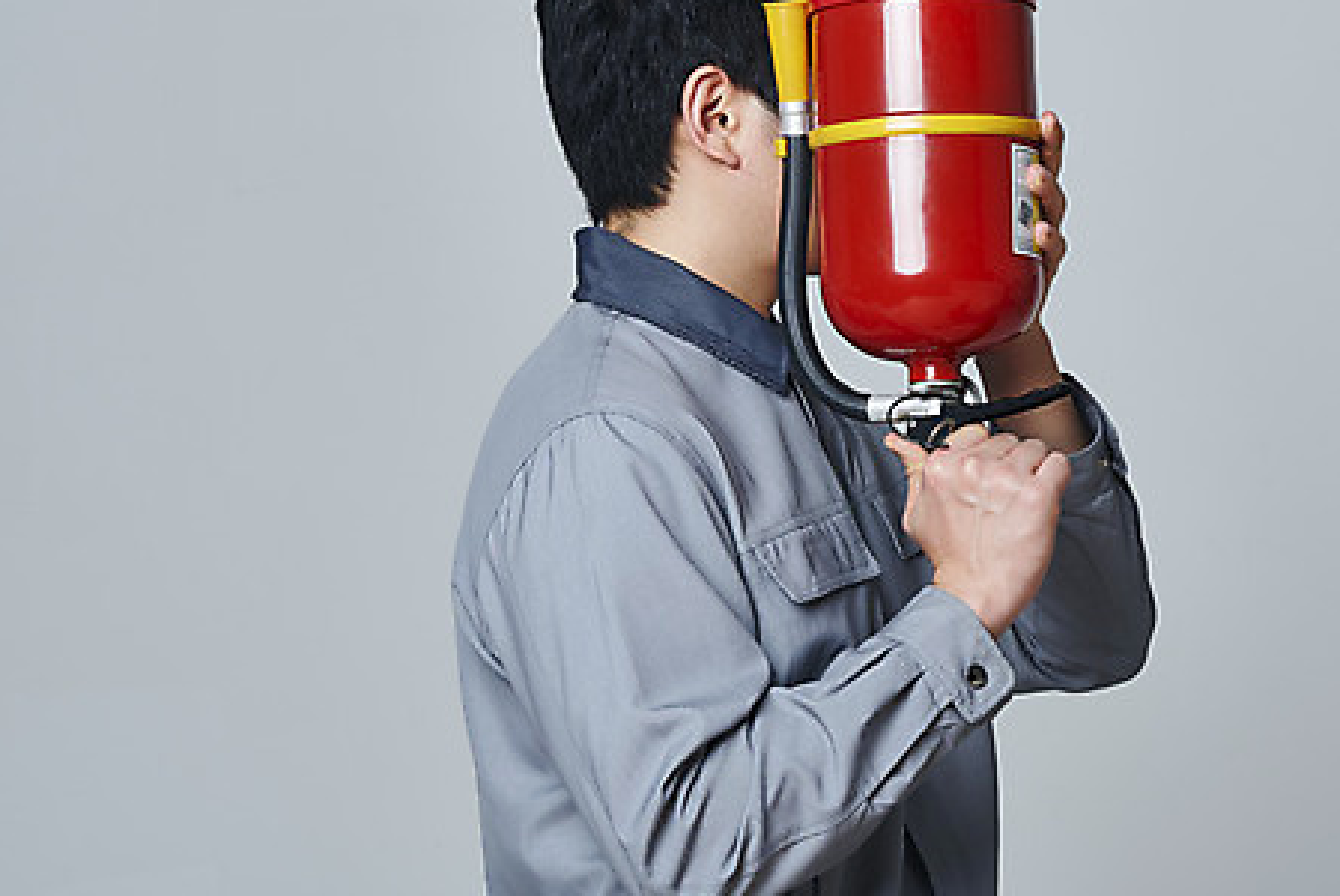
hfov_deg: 14.6
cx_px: 837
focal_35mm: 140
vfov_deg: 9.8
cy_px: 346
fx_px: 5214
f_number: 18
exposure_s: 1/125
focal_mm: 105
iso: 100
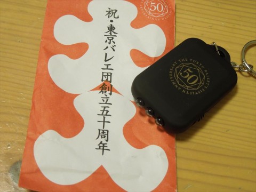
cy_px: 96
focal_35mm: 61
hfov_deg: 31.7
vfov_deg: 24.0
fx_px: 451
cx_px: 128
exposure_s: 1/15
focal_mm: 11
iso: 400
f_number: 4.3
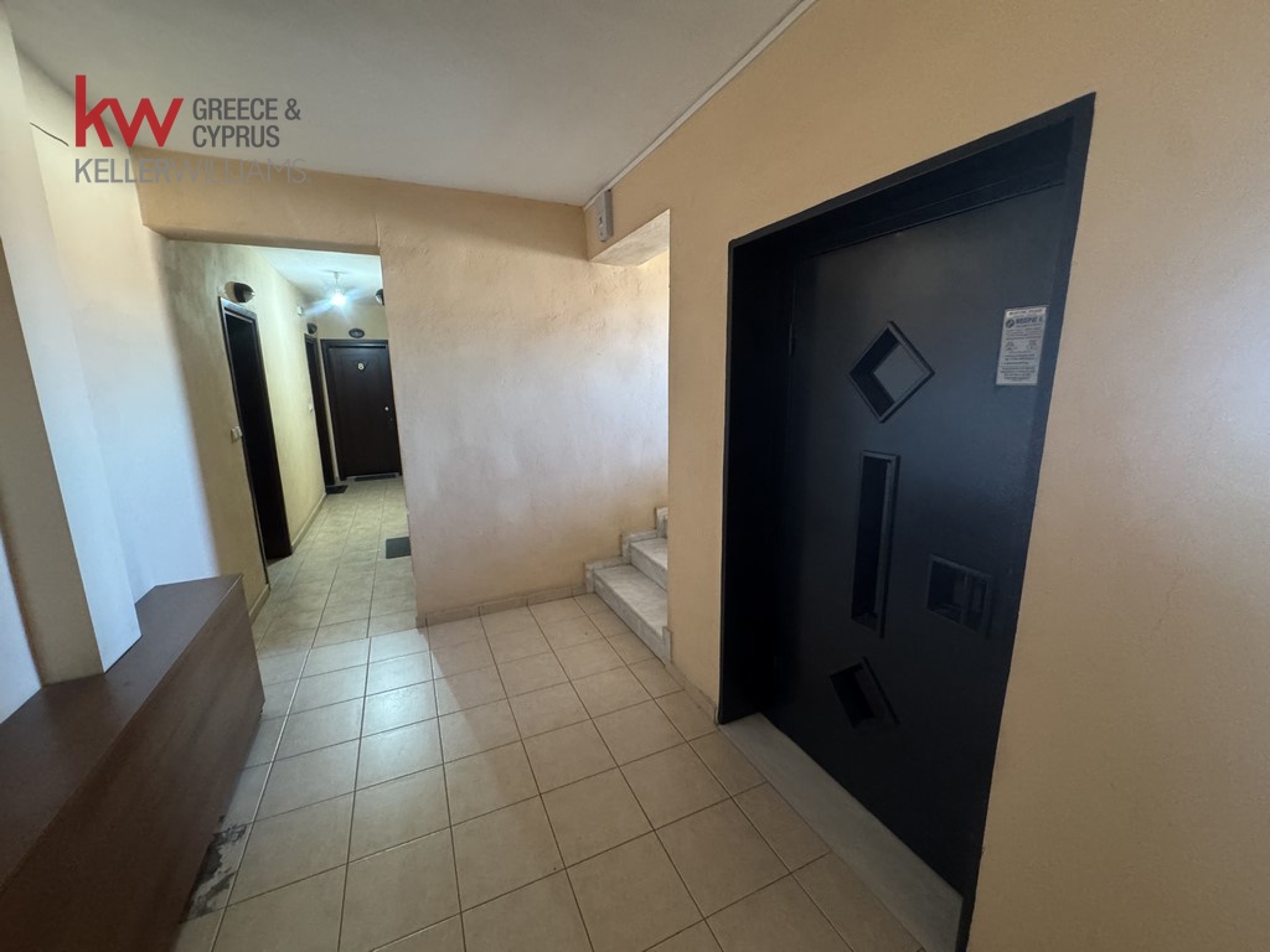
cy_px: 476
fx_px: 514
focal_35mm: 14
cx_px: 635
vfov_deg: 85.7
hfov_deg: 102.1
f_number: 2.2
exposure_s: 1/50
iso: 640
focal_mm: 2.22
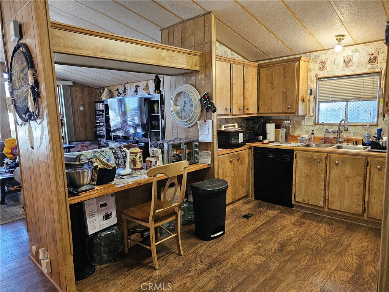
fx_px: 258
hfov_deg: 73.9
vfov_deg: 58.9
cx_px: 194
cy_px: 146
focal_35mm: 23
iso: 500
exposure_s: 1/120
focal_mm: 6.3
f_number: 1.7
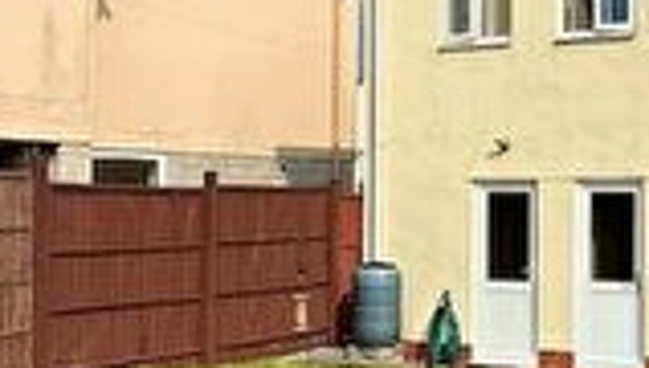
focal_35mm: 67
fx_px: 1155
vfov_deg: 18.1
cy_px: 186
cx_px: 649
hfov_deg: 29.3
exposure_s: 1/3663
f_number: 2.2
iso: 50
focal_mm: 2.22
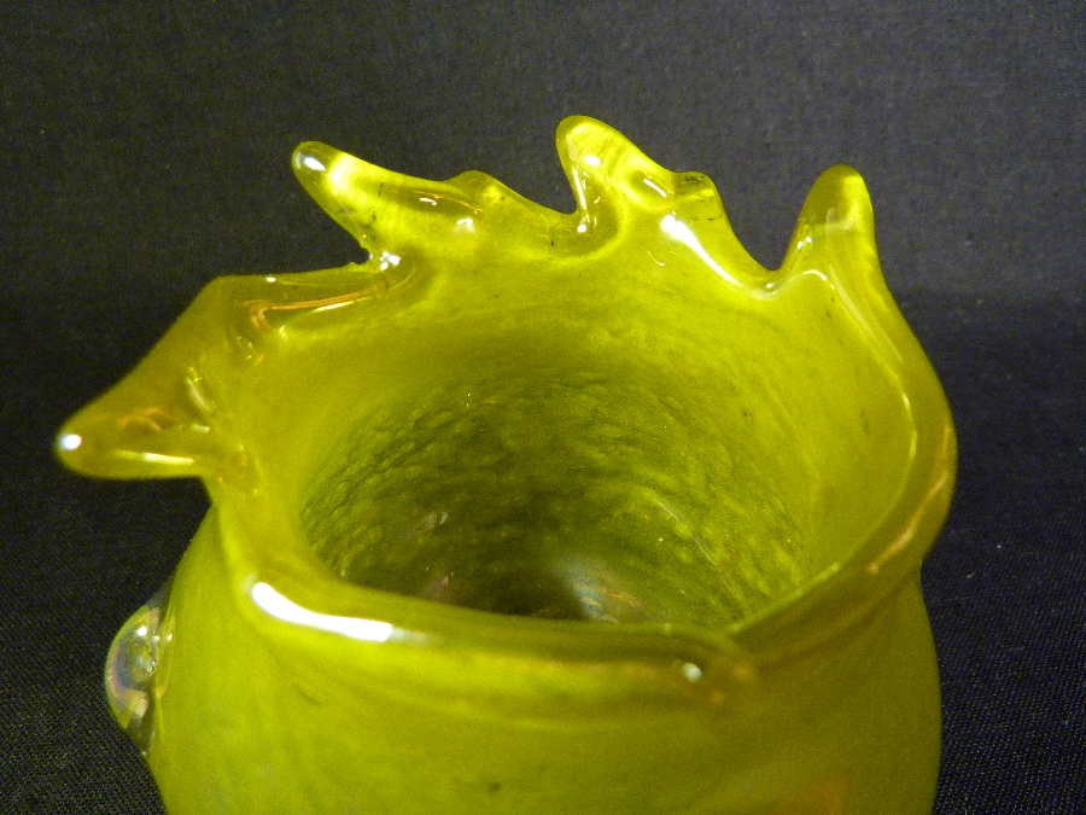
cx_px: 543
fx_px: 784
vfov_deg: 54.9
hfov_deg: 69.4
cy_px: 408
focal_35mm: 25
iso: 250
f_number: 3.3
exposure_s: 1/30
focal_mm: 4.1
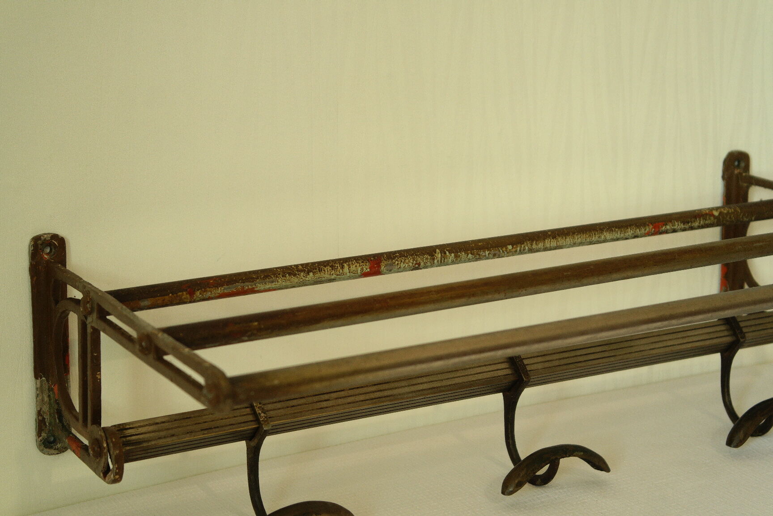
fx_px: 1653
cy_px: 258
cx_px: 386
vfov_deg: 17.7
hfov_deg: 26.3
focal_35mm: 77
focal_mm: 50
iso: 400
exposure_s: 1/25
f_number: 5.6
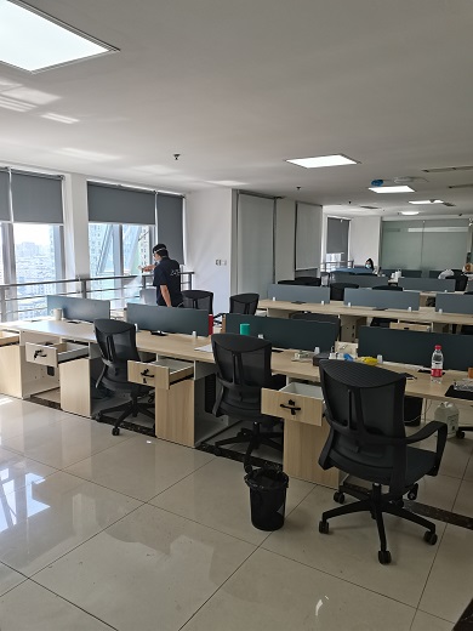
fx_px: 474
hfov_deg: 53.1
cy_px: 316
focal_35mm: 26
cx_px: 236
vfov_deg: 67.3
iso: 100
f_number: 1.8
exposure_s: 1/100
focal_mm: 5.58
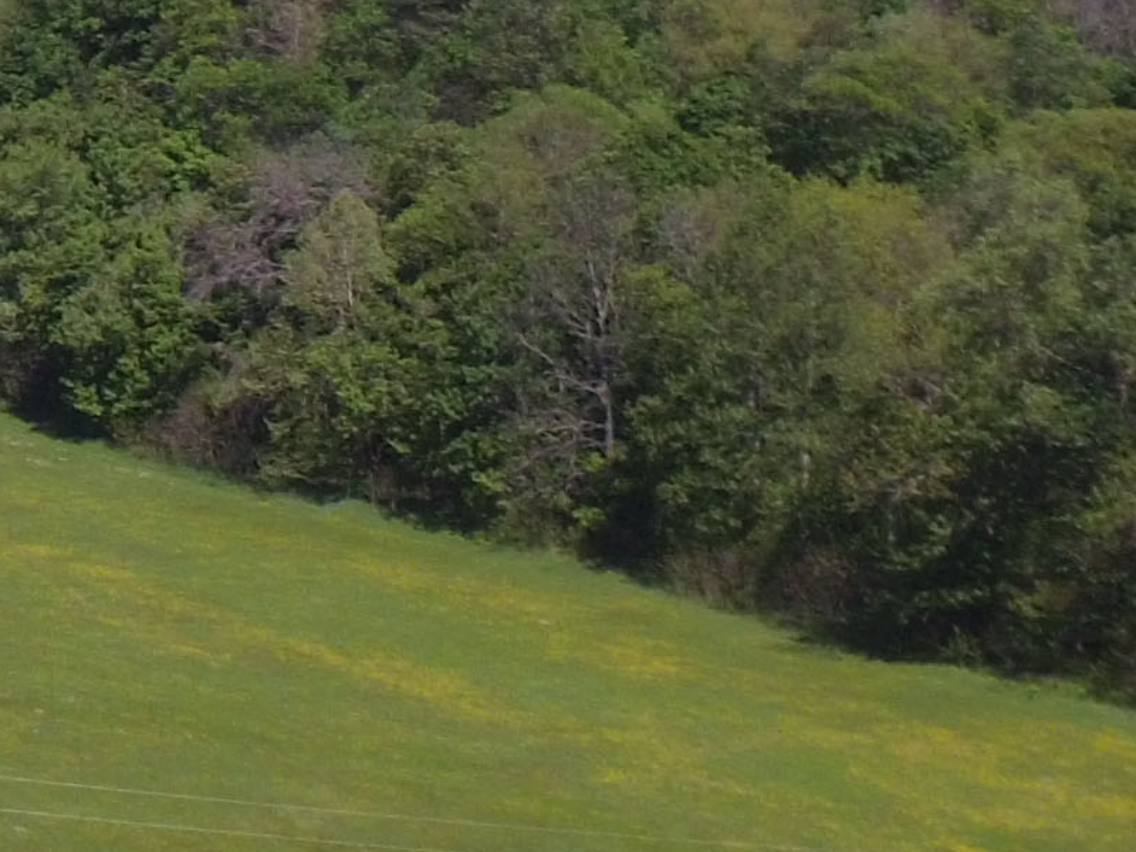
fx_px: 3282
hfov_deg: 14.2
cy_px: -101
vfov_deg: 14.4
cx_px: -1505
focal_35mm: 100
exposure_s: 1/1473
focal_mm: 3.61
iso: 100
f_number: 2.8
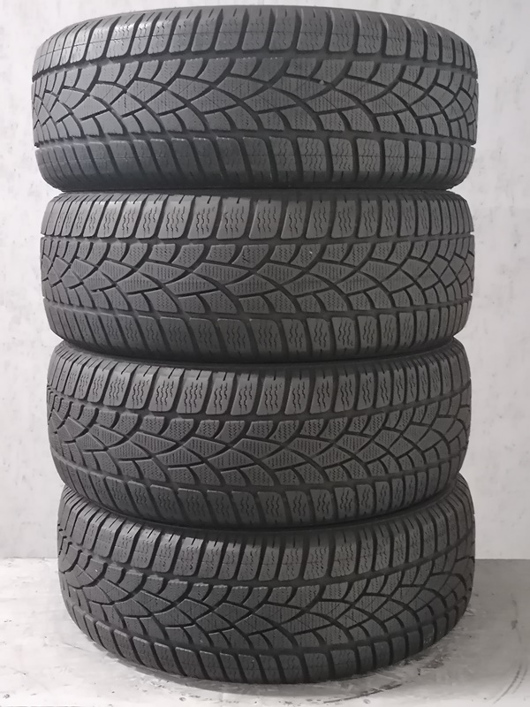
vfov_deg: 41.2
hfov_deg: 31.5
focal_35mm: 46
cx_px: 265
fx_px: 939
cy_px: 354
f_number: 1.8
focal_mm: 5.4
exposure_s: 1/25
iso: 1250
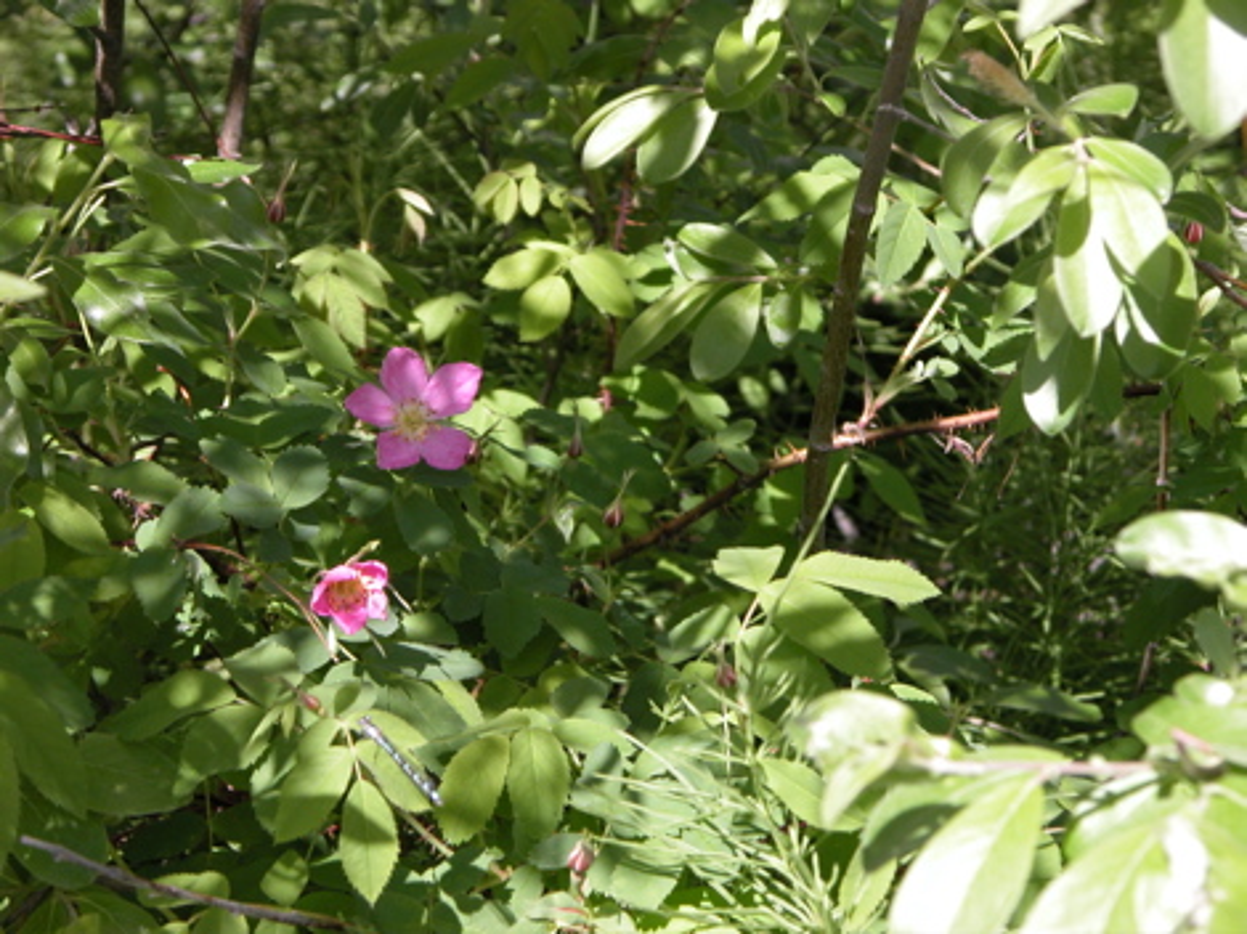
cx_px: 624
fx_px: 4897
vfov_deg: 10.9
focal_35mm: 136
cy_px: 467
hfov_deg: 14.5
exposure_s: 1/202
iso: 100
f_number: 4.3
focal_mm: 34.7
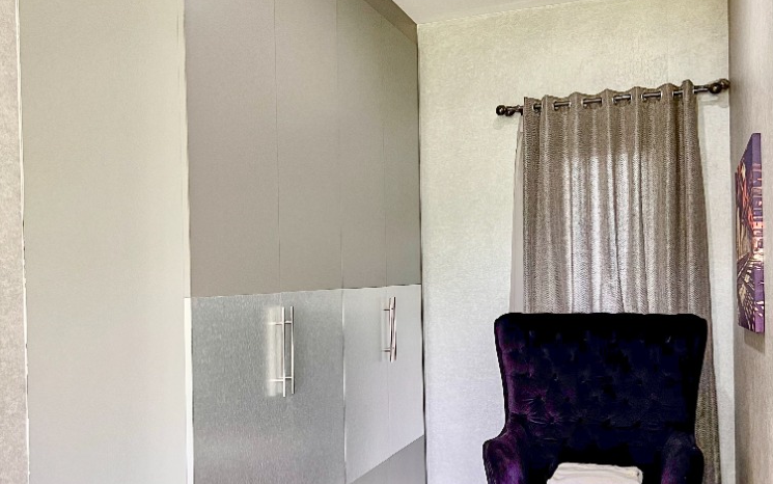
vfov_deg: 34.4
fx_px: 780
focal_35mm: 37
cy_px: 281
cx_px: 387
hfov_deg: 52.7
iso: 250
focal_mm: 5.7
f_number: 1.5
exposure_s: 1/60
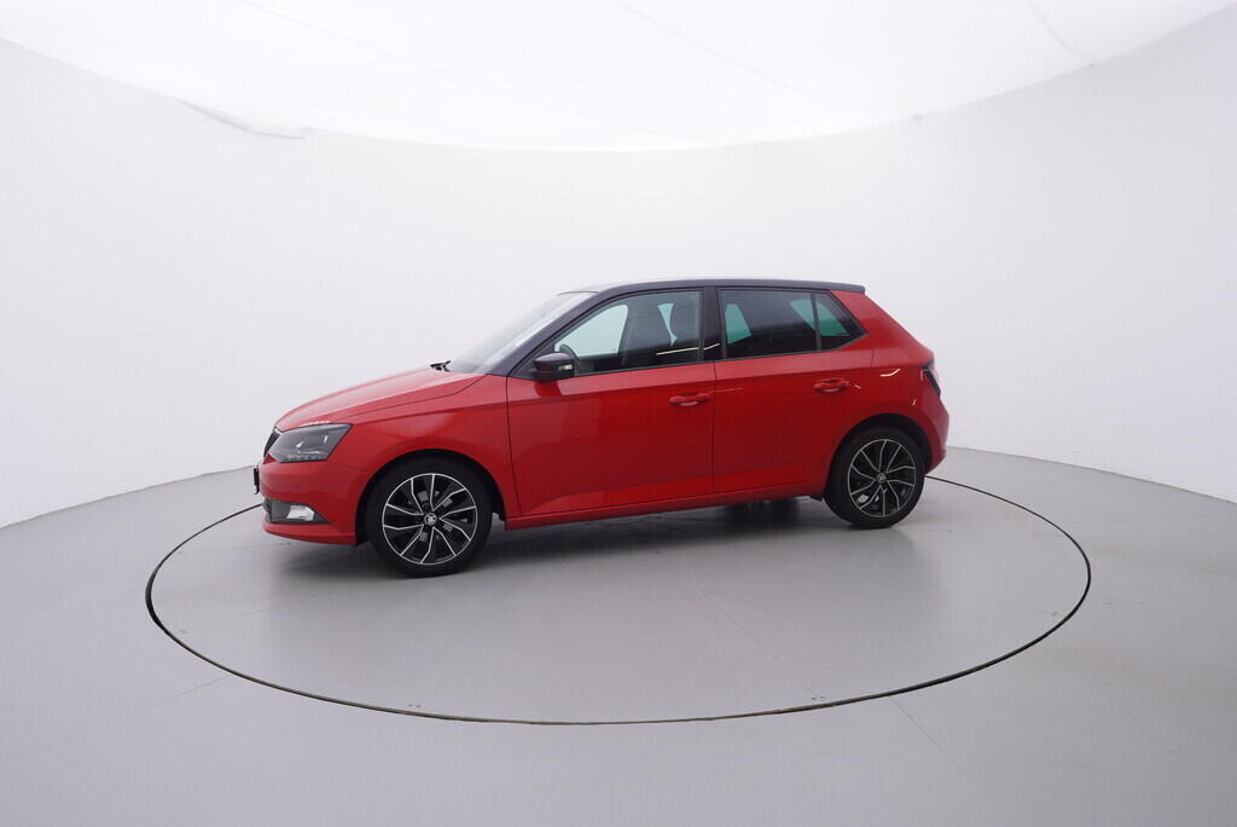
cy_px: 414
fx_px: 774
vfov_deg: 56.2
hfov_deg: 77.3
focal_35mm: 22
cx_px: 618
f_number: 5
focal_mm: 15
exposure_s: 1/80
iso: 200
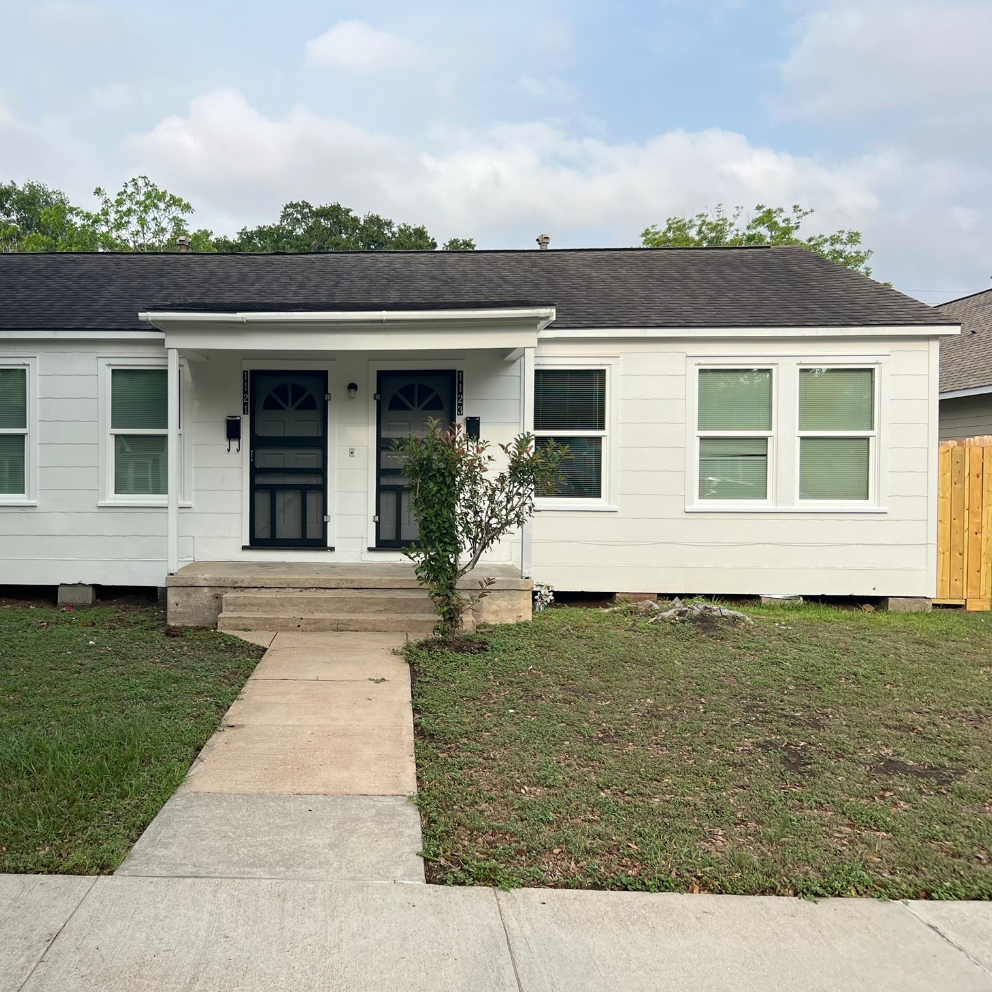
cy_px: 497
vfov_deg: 52.5
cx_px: 331
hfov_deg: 51.6
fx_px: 1005
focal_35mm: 31
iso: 50
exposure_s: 1/2915
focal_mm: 5.7
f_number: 1.5
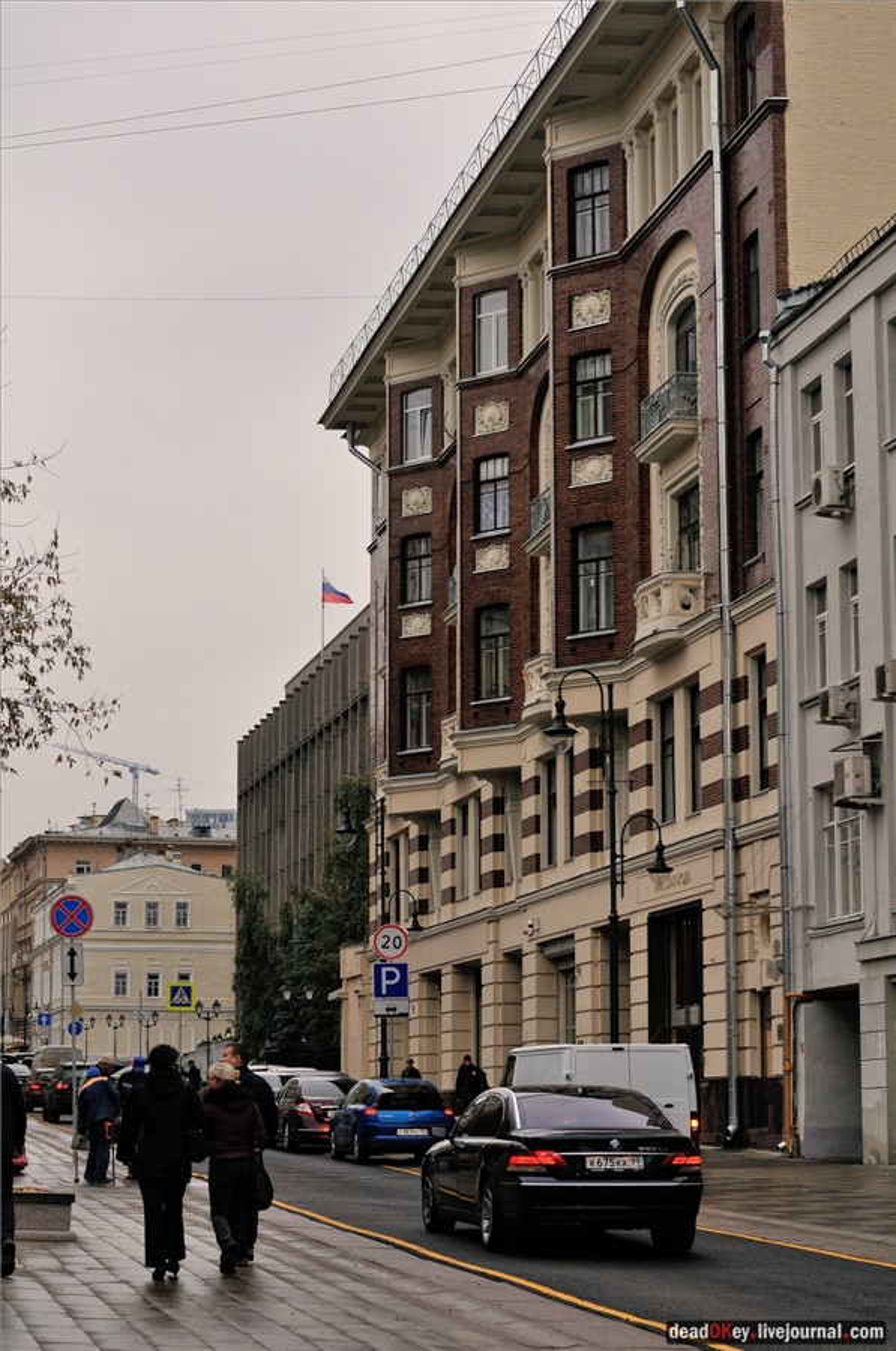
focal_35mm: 75
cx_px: 448
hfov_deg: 18.1
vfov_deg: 27.0
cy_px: 676
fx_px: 2810
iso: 320
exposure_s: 1/1250
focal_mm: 50
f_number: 3.2
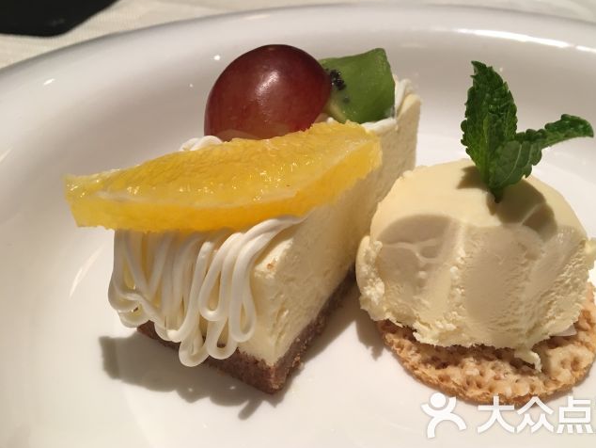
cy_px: 217
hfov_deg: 56.7
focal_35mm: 32
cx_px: 328
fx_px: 551
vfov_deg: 44.2
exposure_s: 1/33
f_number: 2.2
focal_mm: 4.15
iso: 80
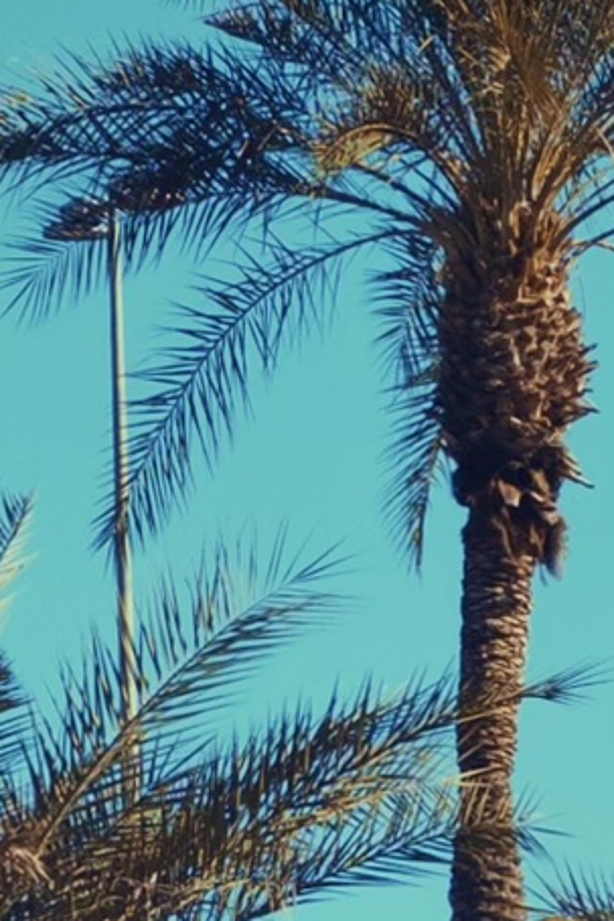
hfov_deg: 2.9
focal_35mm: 469
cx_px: 213
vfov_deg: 4.3
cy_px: 1686
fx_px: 11989
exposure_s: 1/638
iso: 40
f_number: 2.8
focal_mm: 16.89
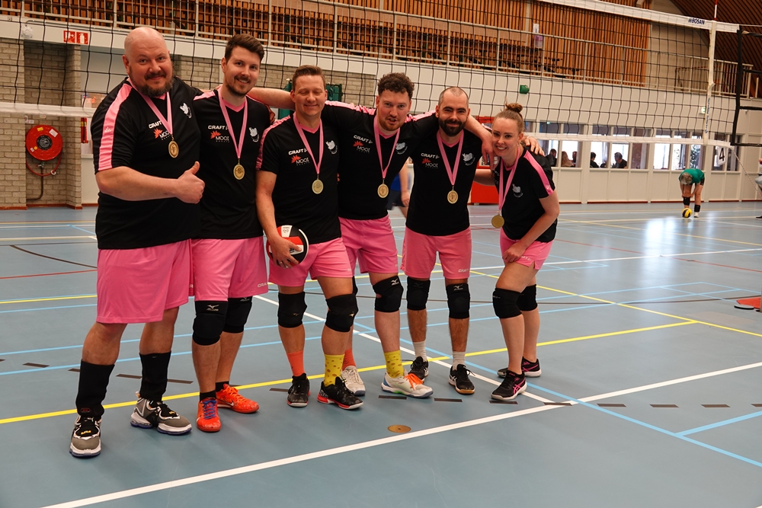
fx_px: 826
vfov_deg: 34.2
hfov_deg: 49.5
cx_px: 381
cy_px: 254
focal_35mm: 39
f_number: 3.2
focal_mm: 14.16
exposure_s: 1/40
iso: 400
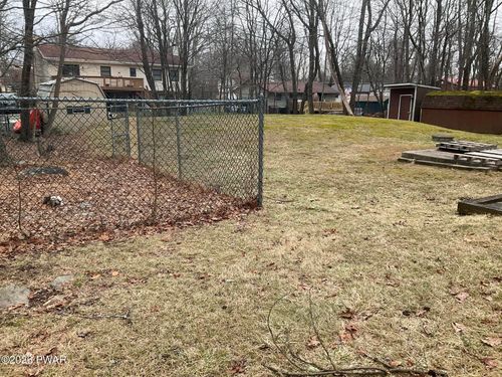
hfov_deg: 61.7
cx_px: 251
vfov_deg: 48.2
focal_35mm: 29
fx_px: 421
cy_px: 188
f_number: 1.8
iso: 25
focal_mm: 3
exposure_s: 1/439
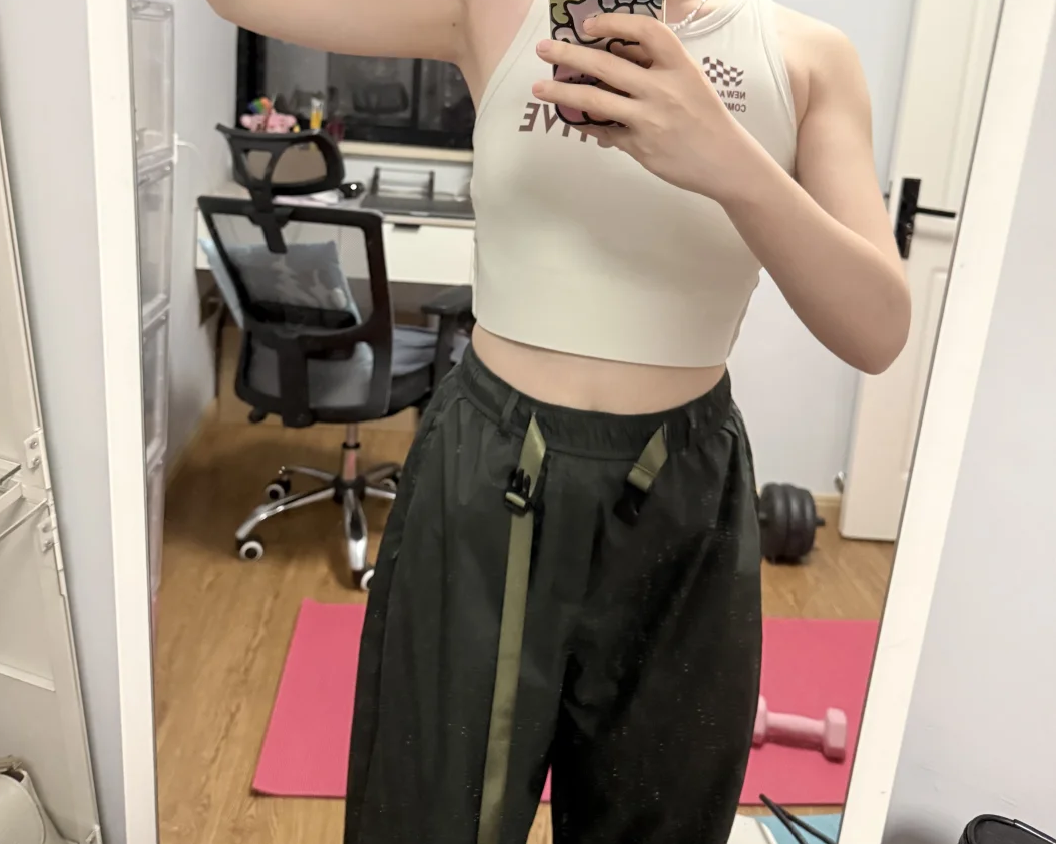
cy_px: 249
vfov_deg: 44.8
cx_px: 520
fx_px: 1000
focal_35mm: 32
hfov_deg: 55.7
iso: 800
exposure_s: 1/48
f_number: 1.78
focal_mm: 6.76
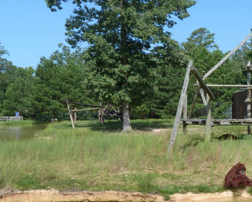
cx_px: 229
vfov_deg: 26.2
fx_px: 433
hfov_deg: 30.9
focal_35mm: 58
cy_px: 109
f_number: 5.6
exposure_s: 1/250
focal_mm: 4.5
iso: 80
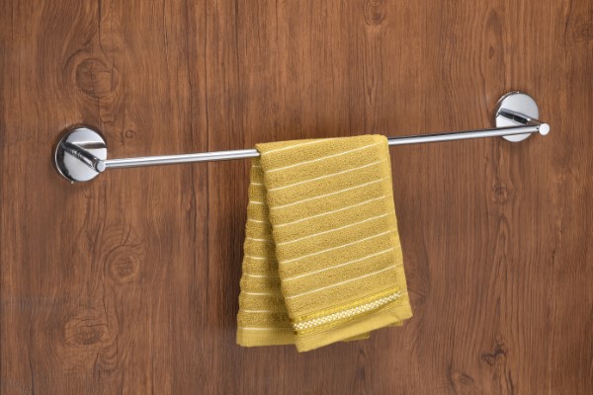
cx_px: 296
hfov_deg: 16.1
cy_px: 198
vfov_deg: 10.8
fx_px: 2092
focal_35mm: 127
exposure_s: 1/25
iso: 100
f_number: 16
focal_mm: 85
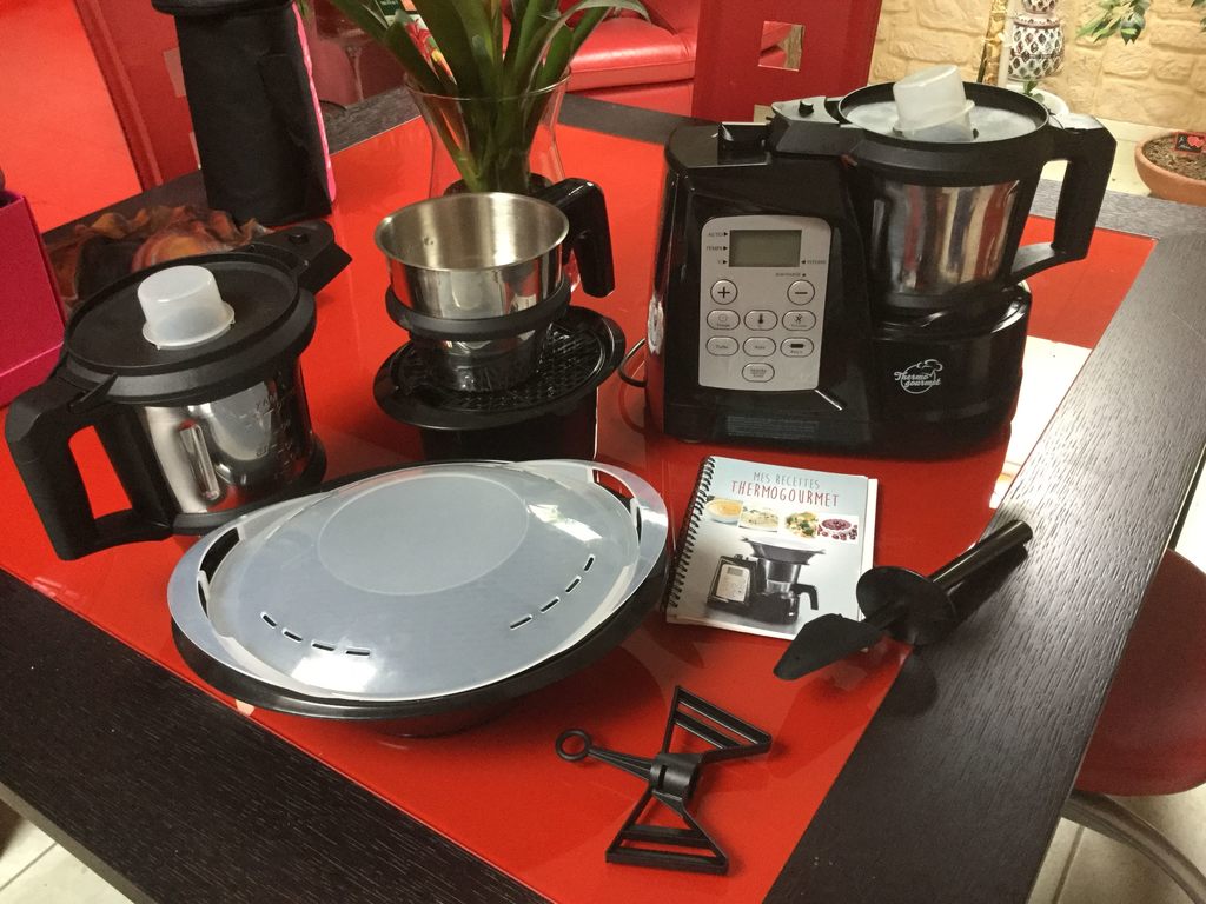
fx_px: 1080
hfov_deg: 58.4
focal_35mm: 31
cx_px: 603
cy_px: 452
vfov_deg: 45.4
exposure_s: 1/33
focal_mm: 3.3
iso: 200
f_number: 2.4
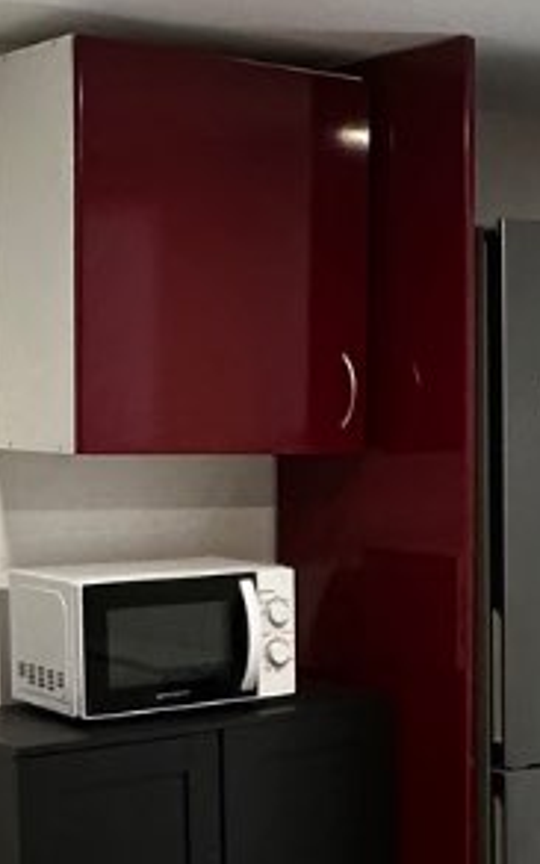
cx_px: 515
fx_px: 1790
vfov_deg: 27.0
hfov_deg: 16.8
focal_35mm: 76
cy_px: 575
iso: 200
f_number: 2.2
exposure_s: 1/100
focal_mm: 2.22
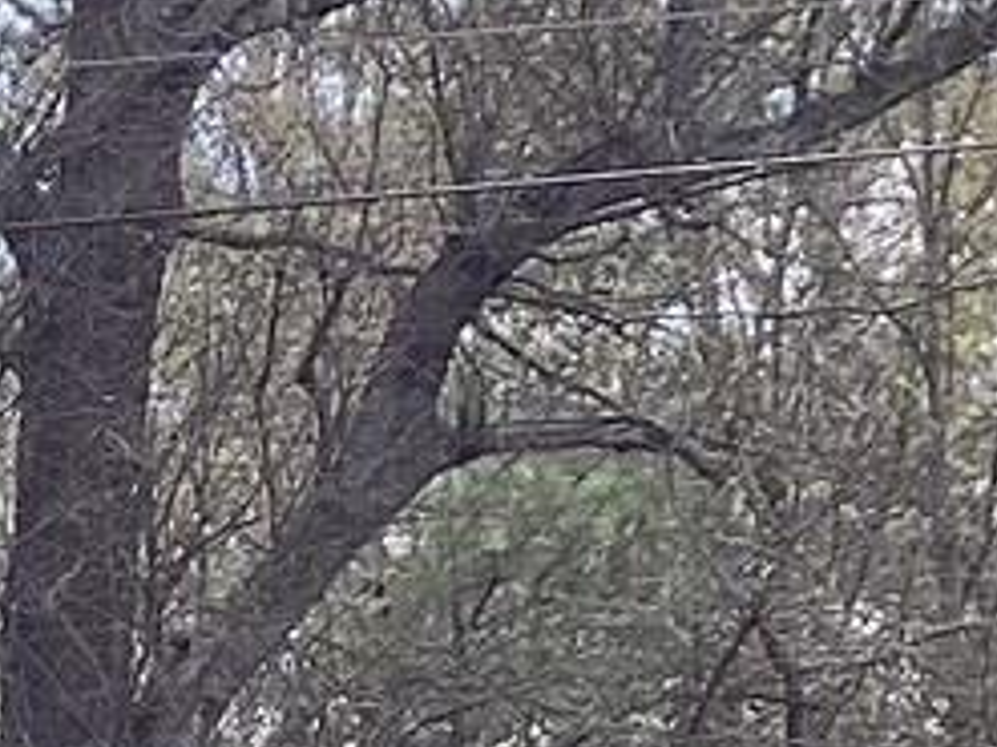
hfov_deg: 9.1
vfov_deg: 7.0
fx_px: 5901
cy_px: 1466
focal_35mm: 205
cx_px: -973
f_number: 2.4
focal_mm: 3.3
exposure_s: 1/662
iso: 25
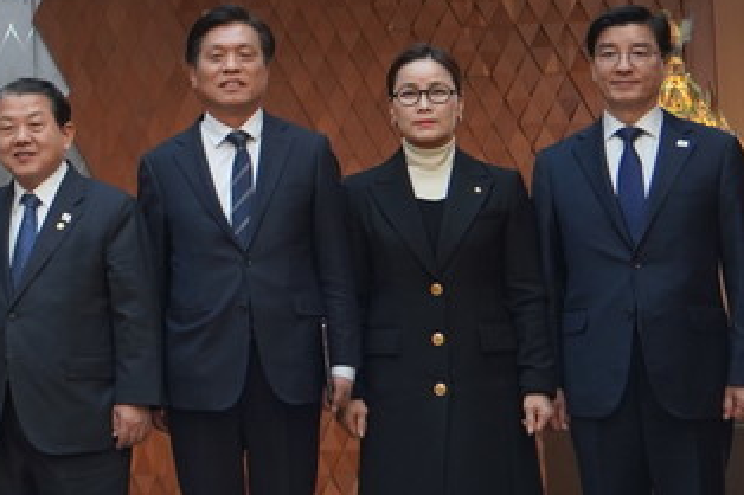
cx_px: -299
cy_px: 81
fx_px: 2180
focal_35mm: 106
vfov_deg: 12.9
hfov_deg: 17.8
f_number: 4
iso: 400
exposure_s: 1/160
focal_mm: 23
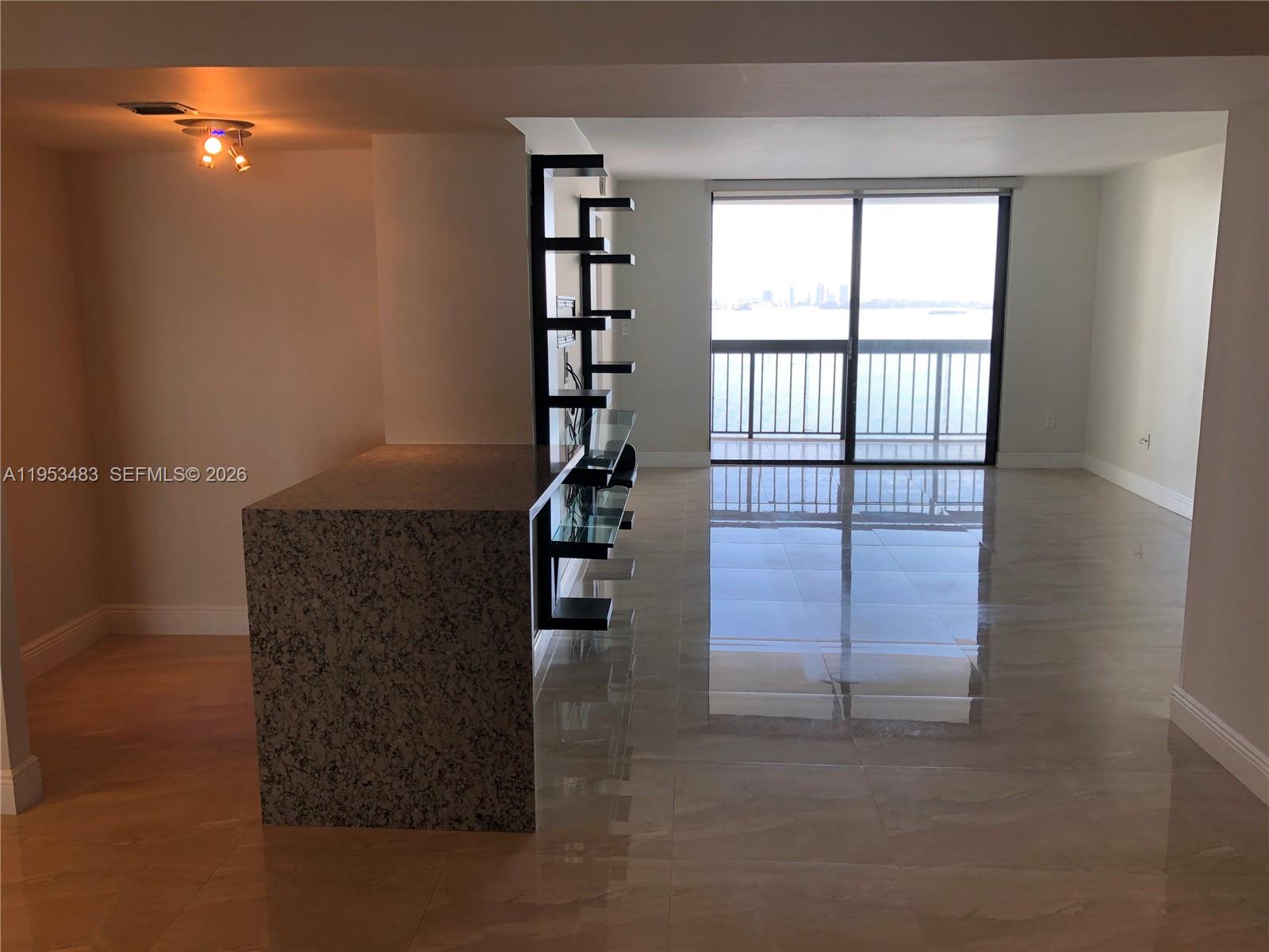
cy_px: 476
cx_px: 634
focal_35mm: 28
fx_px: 1026
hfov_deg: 63.4
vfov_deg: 49.7
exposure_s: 1/120
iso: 25
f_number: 1.8
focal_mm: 4
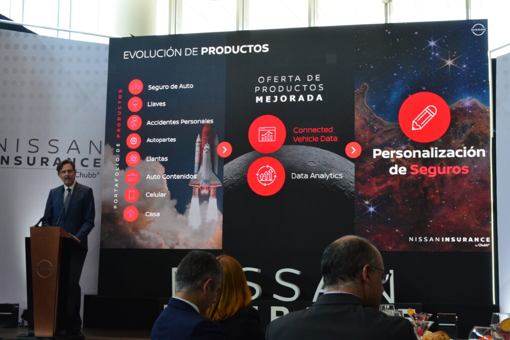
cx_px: 255
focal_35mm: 58
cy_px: 169
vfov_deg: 23.4
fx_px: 821
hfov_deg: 34.5
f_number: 8
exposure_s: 1/60
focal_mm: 38
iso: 1250
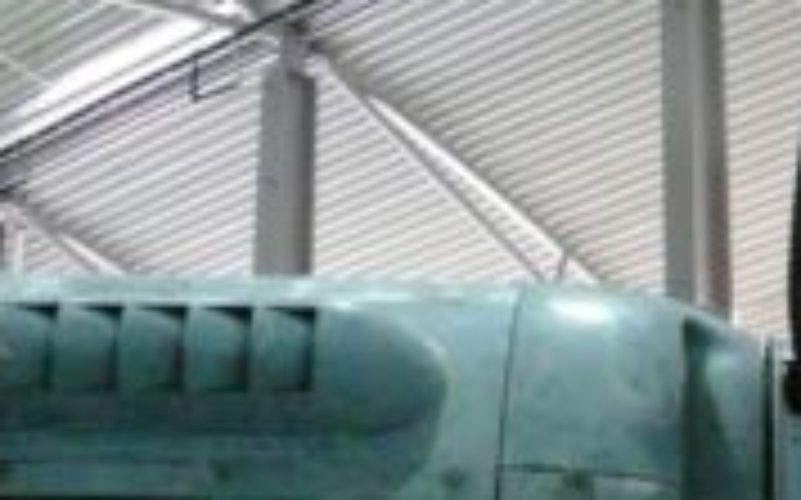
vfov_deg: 12.3
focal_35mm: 104
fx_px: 2269
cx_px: 864
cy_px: 579
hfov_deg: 19.3
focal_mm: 7.4
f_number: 2.8
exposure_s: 1/25
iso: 800
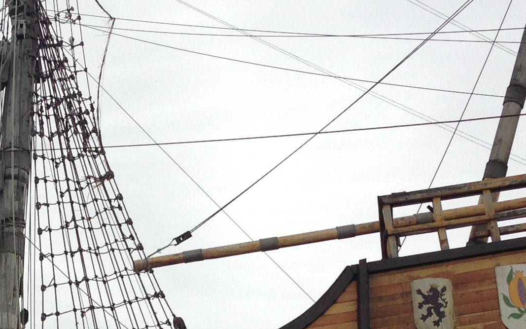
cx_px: 87
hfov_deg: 19.2
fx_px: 1534
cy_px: 399
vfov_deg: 12.0
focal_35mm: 107
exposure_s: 1/1550
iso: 50
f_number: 2.4
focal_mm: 4.12
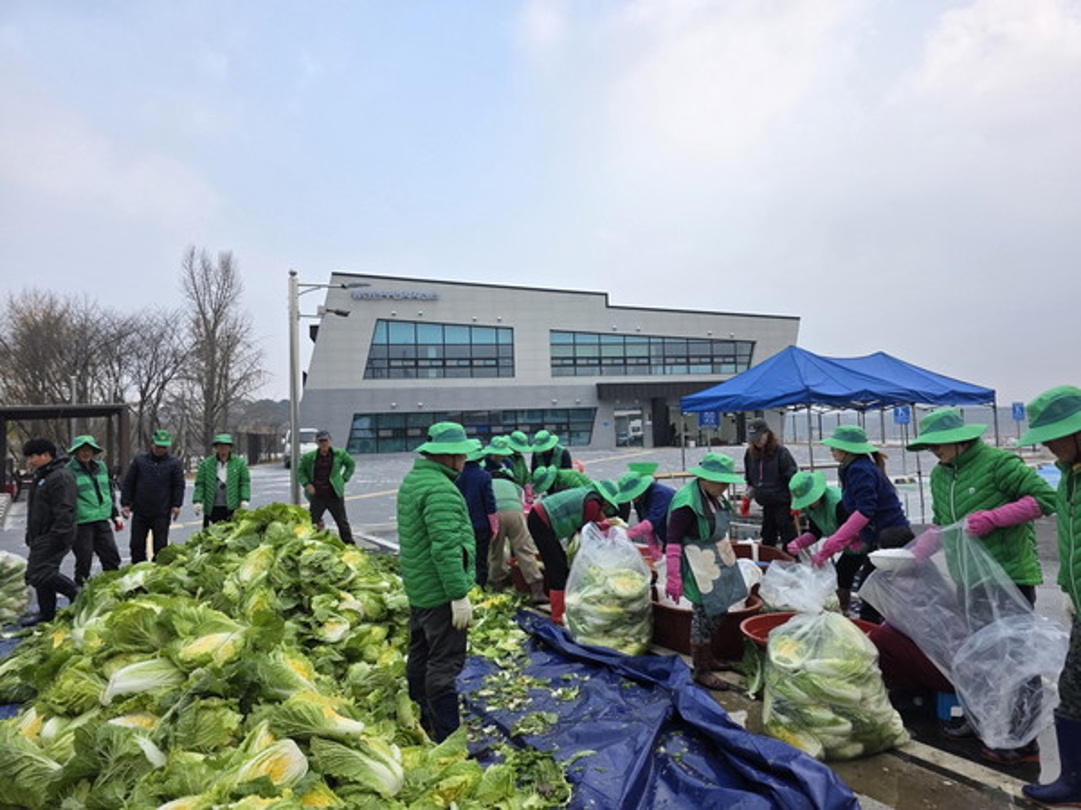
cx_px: 540
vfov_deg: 58.9
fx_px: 718
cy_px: 405
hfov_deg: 73.9
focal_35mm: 23
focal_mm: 6.3
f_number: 1.7
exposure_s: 1/2985
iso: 80
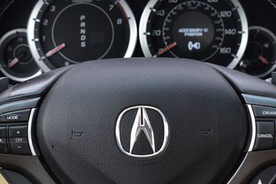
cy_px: 125
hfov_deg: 18.4
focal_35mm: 111
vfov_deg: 12.3
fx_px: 851
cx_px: 144
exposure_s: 1/25
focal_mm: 46
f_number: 7.1
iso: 400
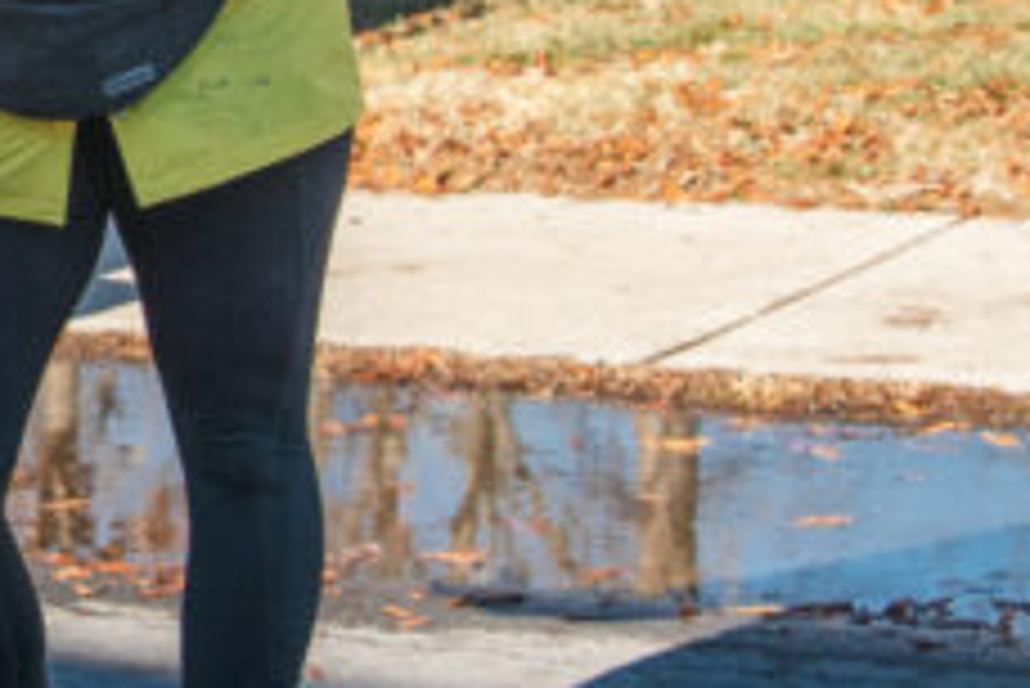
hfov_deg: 12.2
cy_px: -286
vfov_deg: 8.4
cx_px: -486
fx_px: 4609
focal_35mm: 161
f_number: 2.8
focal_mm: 24
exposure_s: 1/4000
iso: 320
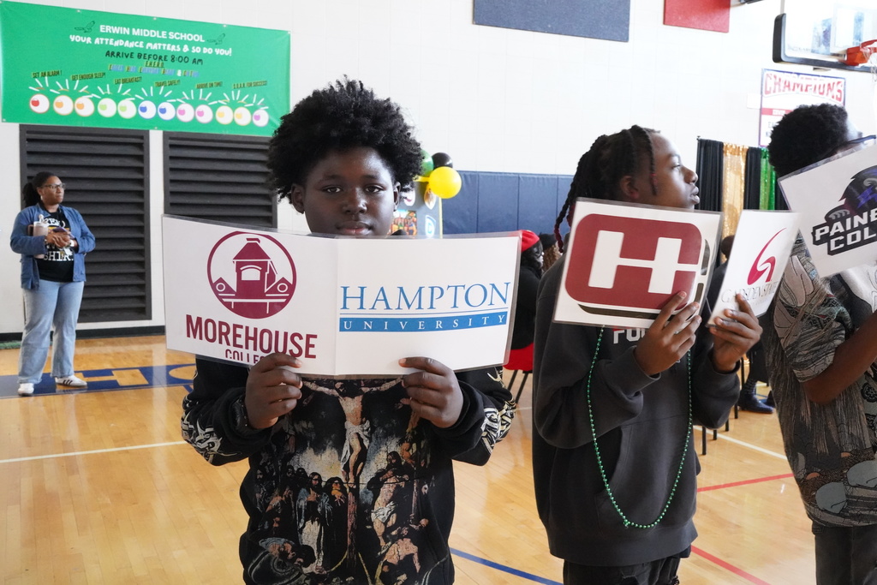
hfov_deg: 55.8
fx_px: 828
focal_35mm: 34
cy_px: 292
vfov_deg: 38.9
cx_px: 438
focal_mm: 34
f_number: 9
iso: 20000
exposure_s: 1/30
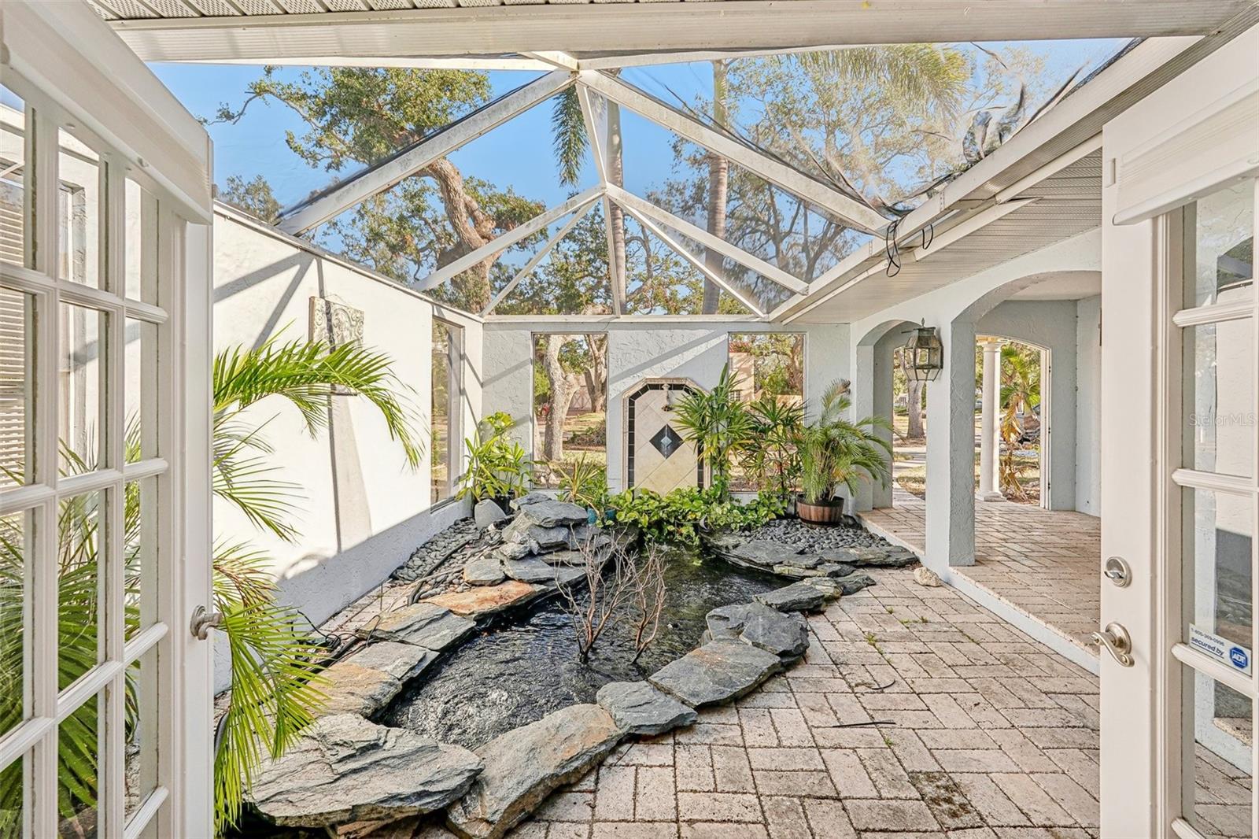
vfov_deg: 73.7
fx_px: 559
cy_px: 420
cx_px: 630
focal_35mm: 16
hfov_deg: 96.7
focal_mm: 16
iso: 400
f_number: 8
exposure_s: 1/200
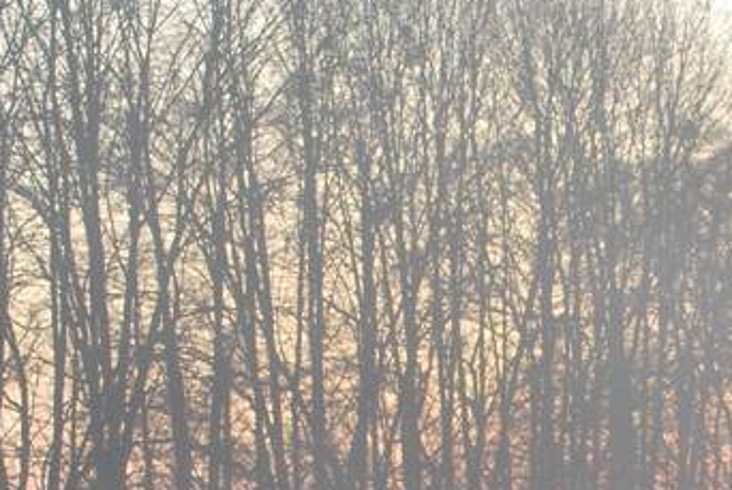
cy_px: 755
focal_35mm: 161
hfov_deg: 12.7
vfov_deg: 8.4
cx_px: 573
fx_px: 3278
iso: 200
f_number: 7.1
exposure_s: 1/60
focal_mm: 32
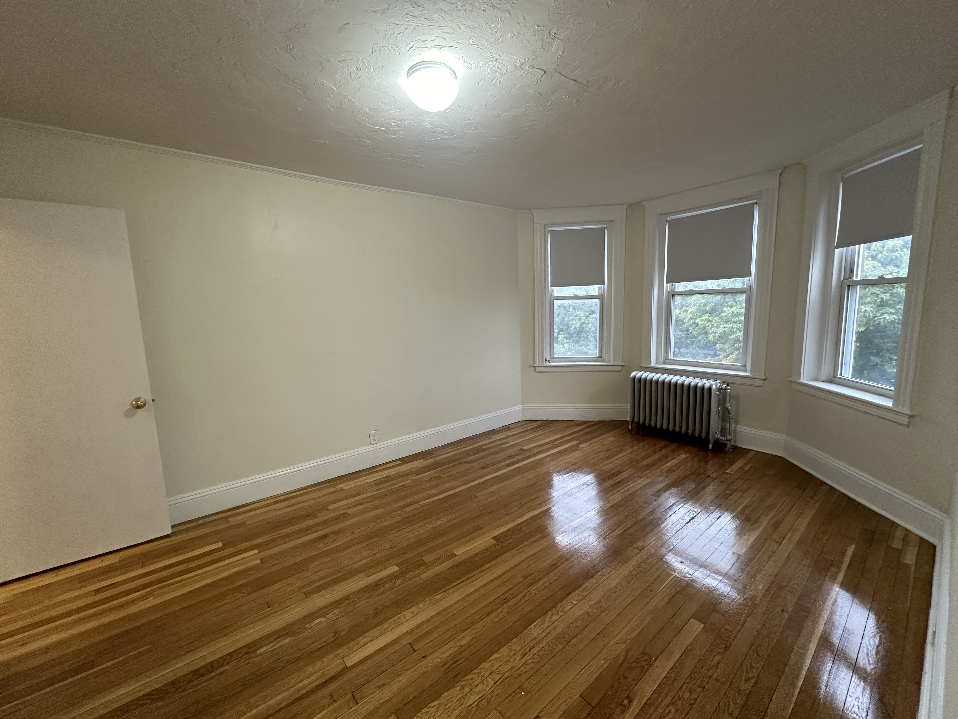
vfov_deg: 85.7
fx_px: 387
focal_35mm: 14
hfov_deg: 102.1
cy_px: 360
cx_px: 479
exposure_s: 1/60
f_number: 2.2
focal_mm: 2.22
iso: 250
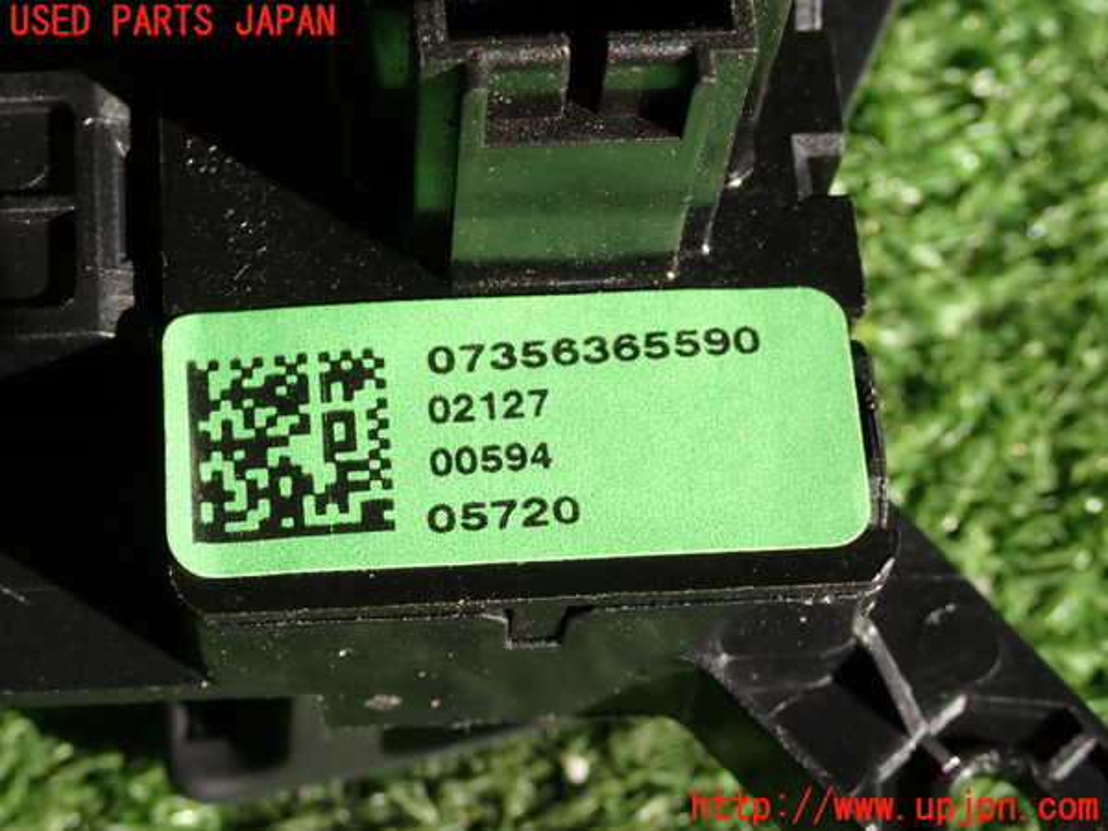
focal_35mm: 82
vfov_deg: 18.0
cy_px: 416
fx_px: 2625
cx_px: 554
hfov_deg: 23.8
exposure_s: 1/125
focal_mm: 14.62
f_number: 5.6
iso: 100
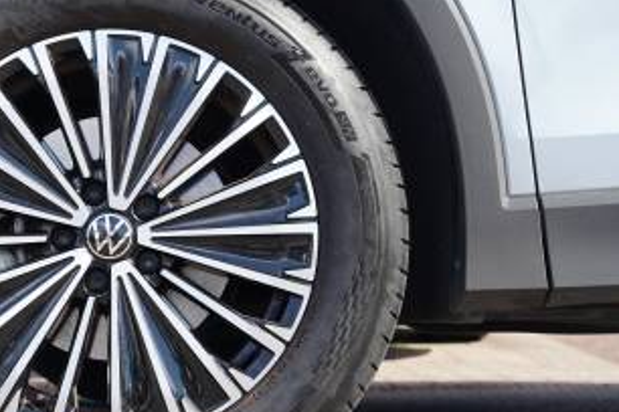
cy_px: 248
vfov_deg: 14.3
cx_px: 93
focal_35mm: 95
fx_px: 1641
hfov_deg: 21.0
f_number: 4.5
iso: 100
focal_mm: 45.7
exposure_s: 1/80
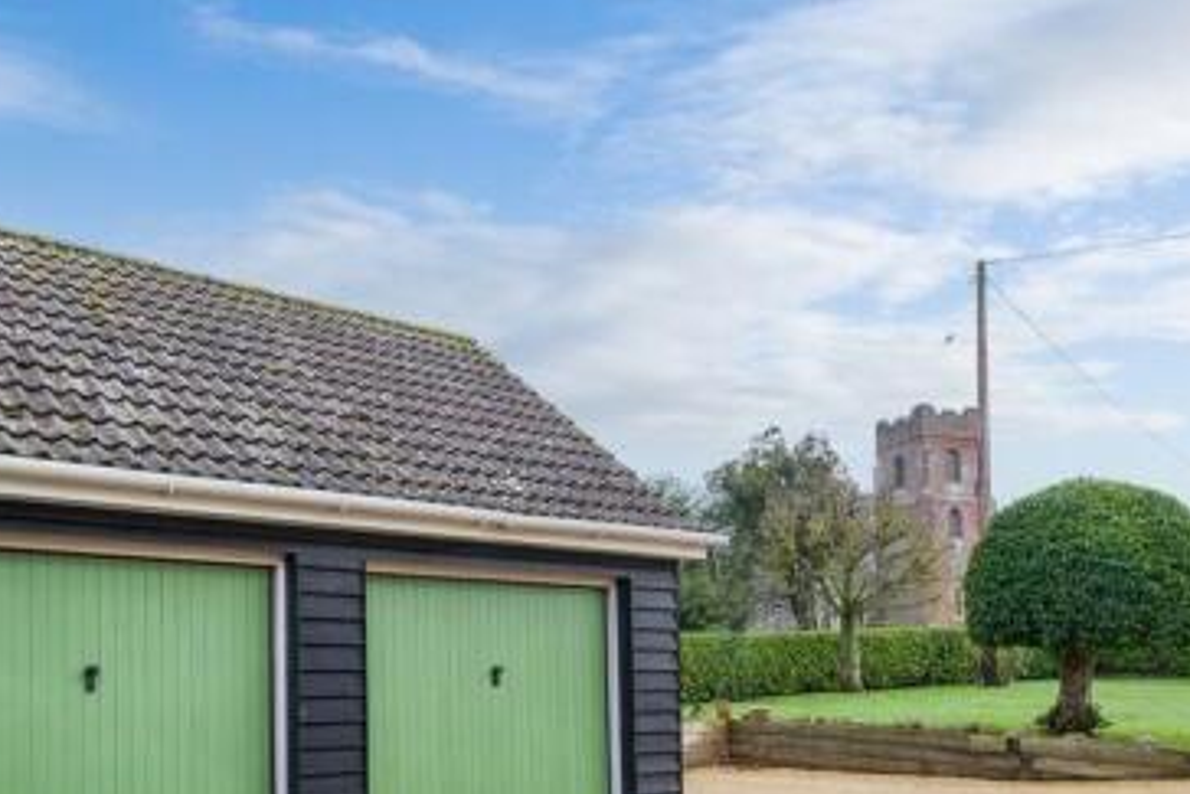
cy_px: 658
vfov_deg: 45.1
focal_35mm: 27
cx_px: 391
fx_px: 893
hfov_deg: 65.5
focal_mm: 10.3
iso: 160
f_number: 9
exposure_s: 1/50
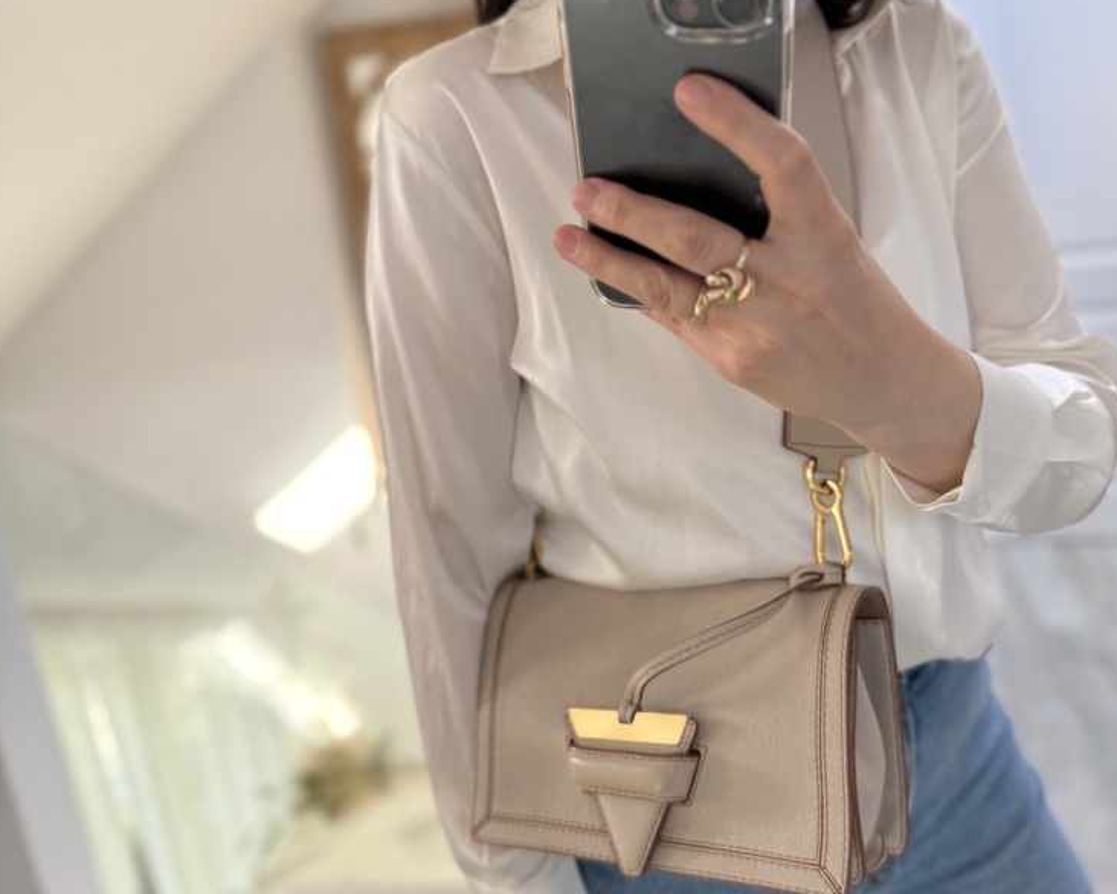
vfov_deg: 45.8
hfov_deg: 55.6
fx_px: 1058
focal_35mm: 32
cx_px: 562
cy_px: 461
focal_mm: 6.76
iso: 200
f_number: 1.78
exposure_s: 1/64
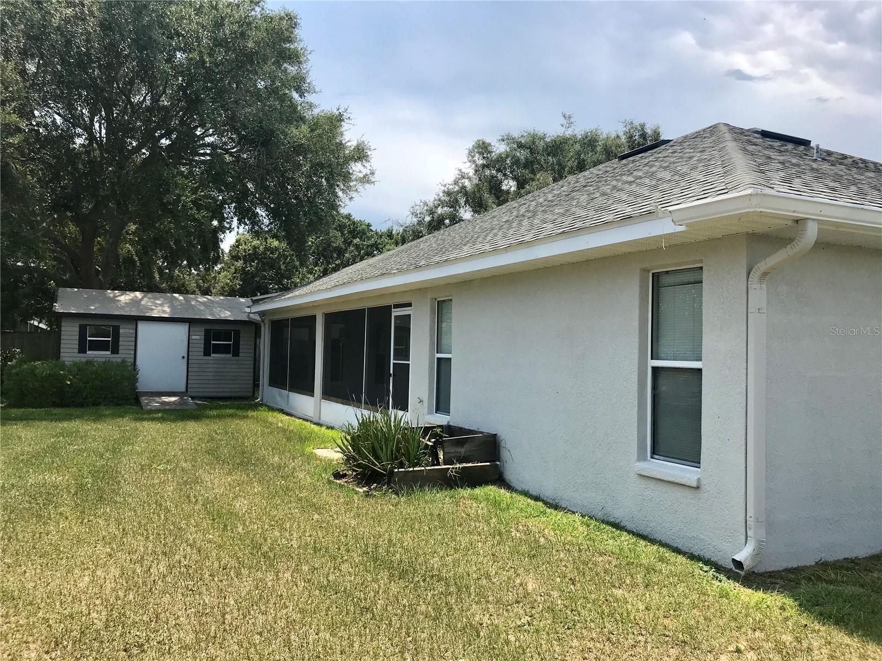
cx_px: 441
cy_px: 330
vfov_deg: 49.7
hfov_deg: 63.4
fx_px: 713
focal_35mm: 28
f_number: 1.8
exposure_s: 1/2227
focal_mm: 3.99
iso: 20
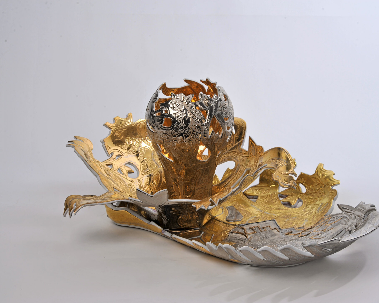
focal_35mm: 96
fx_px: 1077
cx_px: 220
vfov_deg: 16.0
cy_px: 152
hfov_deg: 19.9
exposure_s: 1/160
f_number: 14
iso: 200
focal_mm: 85
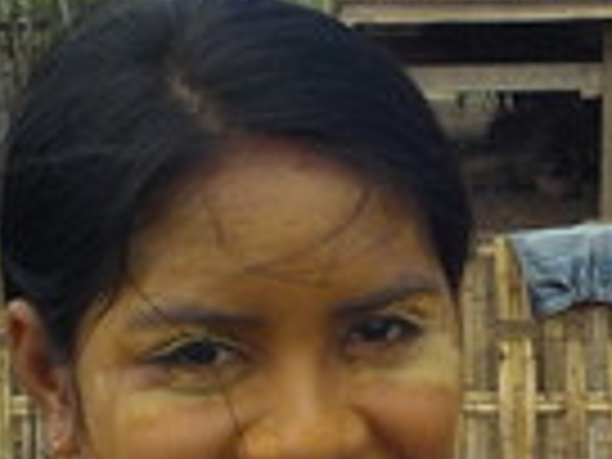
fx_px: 2157
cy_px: 328
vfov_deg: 12.1
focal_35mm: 122
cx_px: 531
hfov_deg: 16.0
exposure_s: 1/80
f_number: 6.9
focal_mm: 5.7
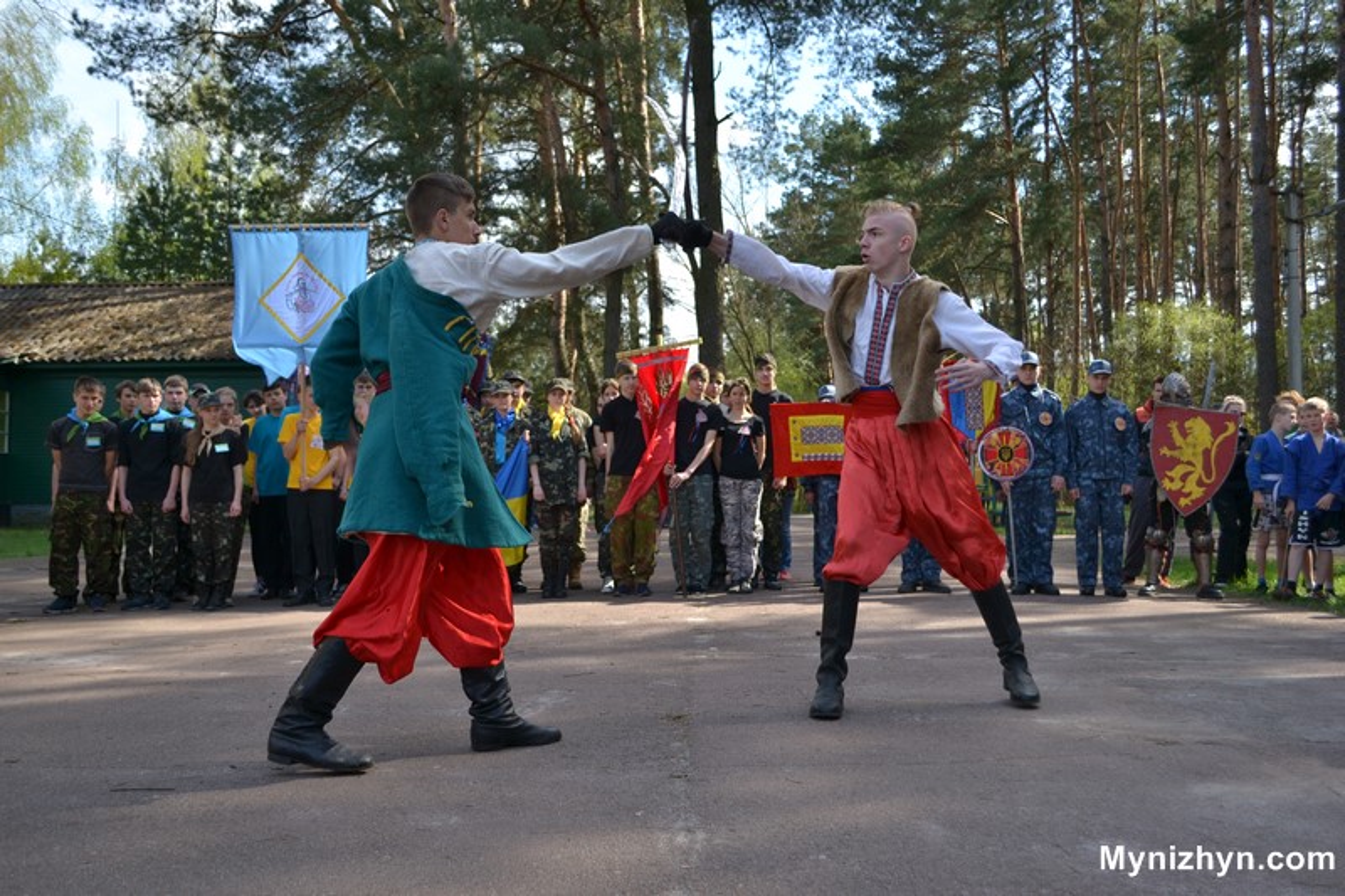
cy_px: 448
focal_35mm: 36
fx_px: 1345
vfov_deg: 36.9
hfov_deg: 53.1
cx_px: 672
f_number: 4
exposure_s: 1/640
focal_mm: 24
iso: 200
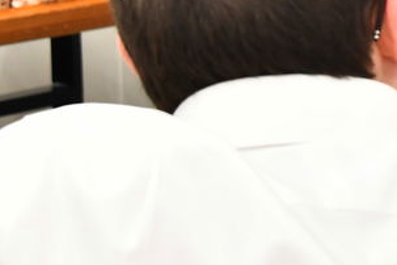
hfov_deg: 7.8
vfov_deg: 5.2
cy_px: -184
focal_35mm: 259
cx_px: 601
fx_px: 2856
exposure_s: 1/125
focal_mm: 56
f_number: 5.6
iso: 1600
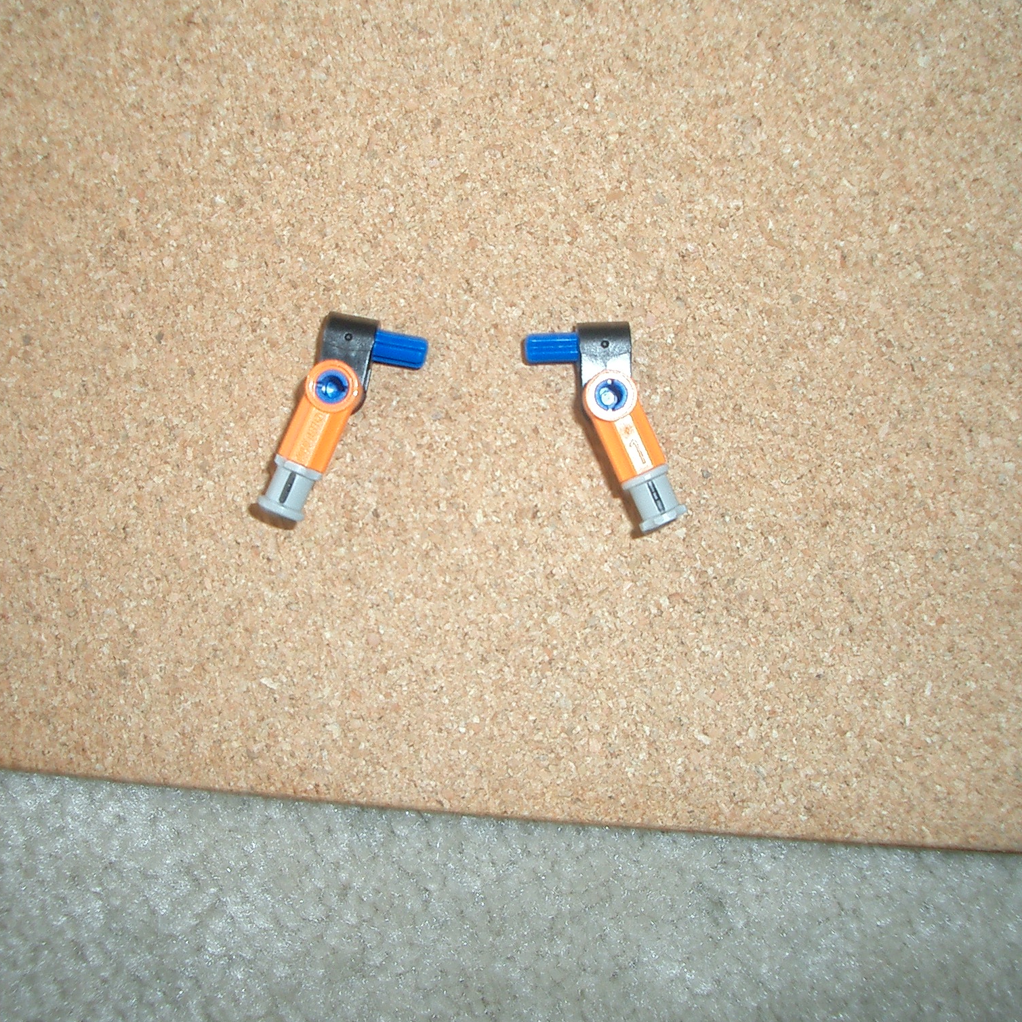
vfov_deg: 40.0
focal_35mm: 42
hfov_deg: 40.0
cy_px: 514
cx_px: 456
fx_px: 1403
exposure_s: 1/40
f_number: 2.6
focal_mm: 5.8
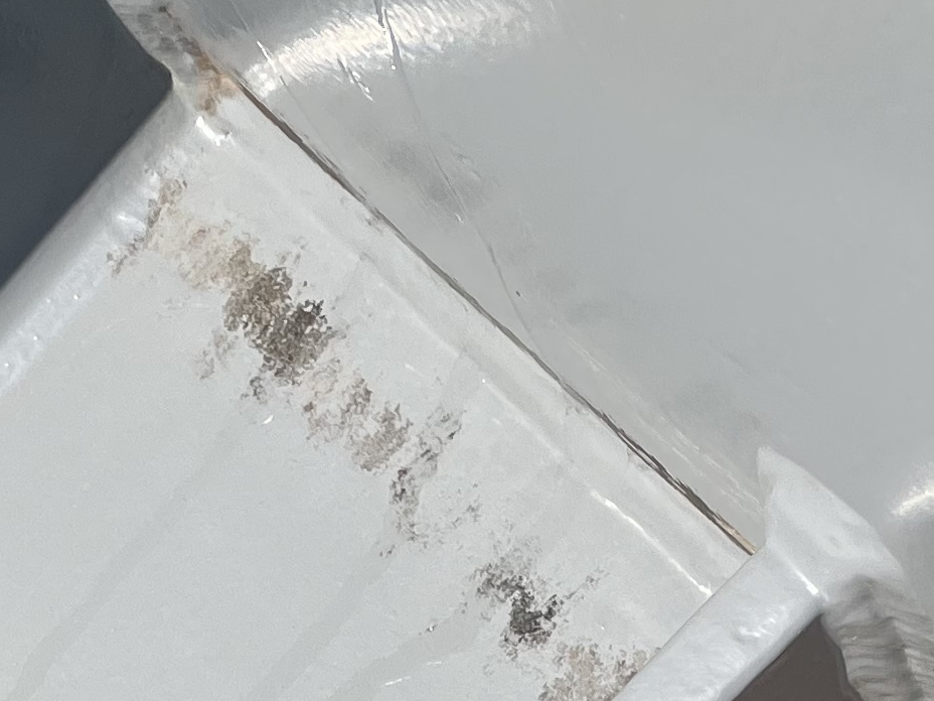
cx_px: 160
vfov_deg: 12.5
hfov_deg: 17.2
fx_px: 3049
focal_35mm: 113
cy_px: 1048
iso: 32
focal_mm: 4.2
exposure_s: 1/2564
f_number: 1.6
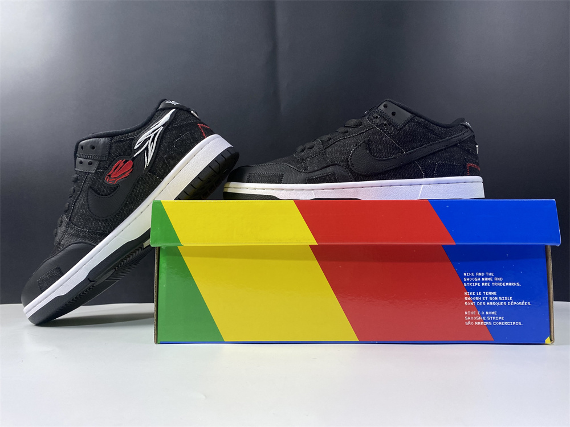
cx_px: 285
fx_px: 428
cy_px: 214
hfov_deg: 67.3
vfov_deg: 53.1
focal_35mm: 26
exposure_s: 1/100
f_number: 1.8
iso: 64
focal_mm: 4.25
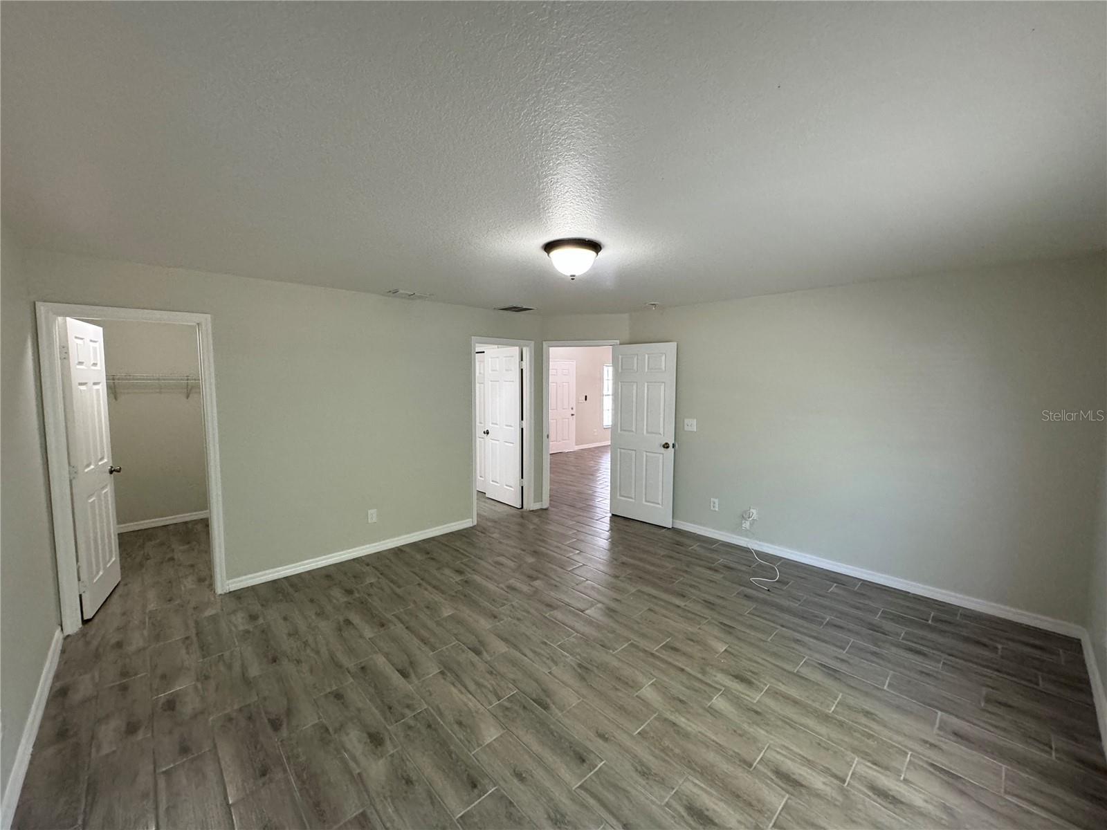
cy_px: 415
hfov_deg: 102.1
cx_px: 554
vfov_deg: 85.7
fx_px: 448
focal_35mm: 14
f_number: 2.2
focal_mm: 2.22
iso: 320
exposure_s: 1/120
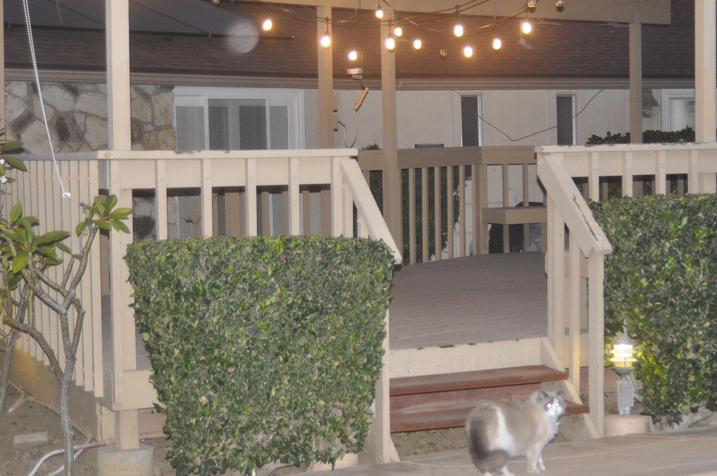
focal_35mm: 79
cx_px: 444
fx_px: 1571
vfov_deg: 17.2
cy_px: 184
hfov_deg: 25.6
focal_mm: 32
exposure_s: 1/60
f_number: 2.8
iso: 800
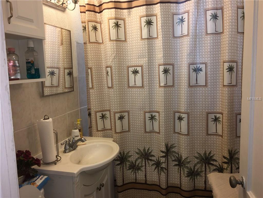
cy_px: 99
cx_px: 132
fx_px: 220
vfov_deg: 48.2
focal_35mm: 29
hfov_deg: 61.7
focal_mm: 4.15
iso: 32
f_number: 2.2
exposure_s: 1/30
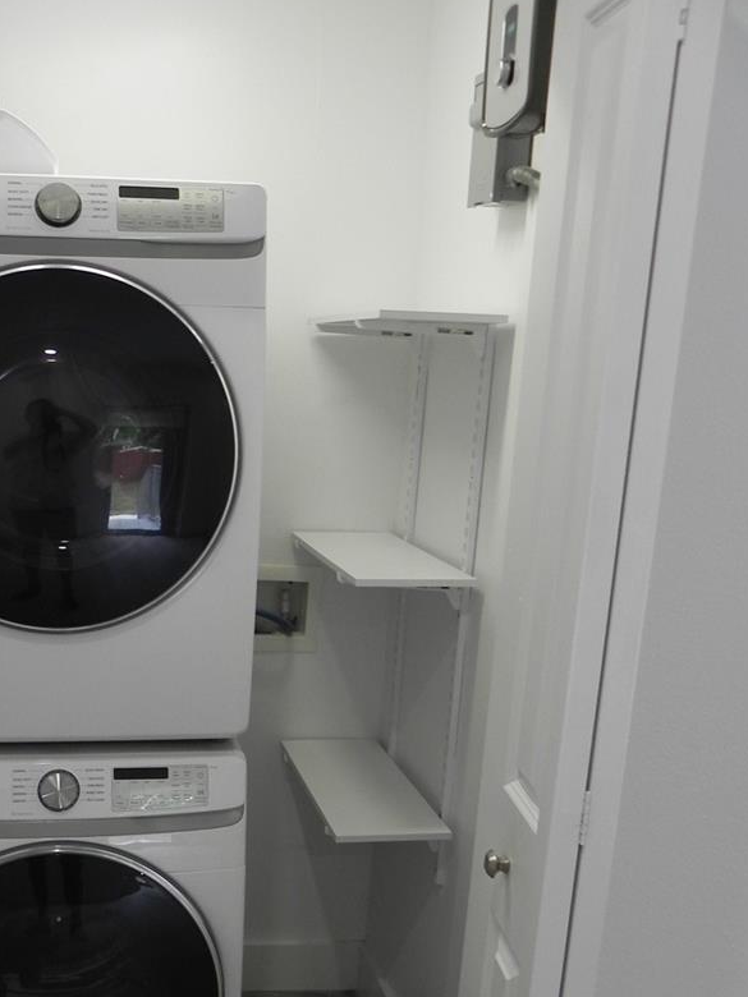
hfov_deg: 35.5
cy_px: 610
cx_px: 225
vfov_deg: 46.5
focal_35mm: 40
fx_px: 1152
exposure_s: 1/54.6
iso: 160
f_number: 2.8
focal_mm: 4.6
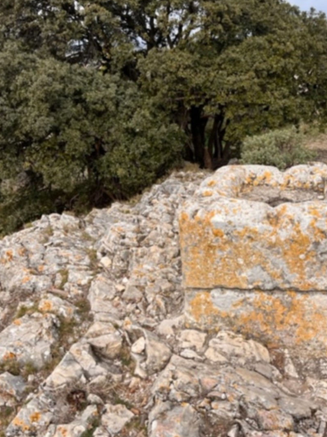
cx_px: 199
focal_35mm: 35
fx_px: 441
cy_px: 250
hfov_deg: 40.5
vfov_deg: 52.4
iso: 50
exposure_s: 1/2899
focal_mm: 5.1
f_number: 1.6
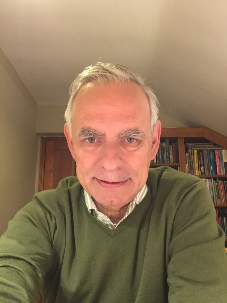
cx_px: 114
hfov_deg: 45.4
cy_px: 152
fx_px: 271
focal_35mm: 31
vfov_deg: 58.4
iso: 250
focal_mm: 2.65
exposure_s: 1/33
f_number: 2.2
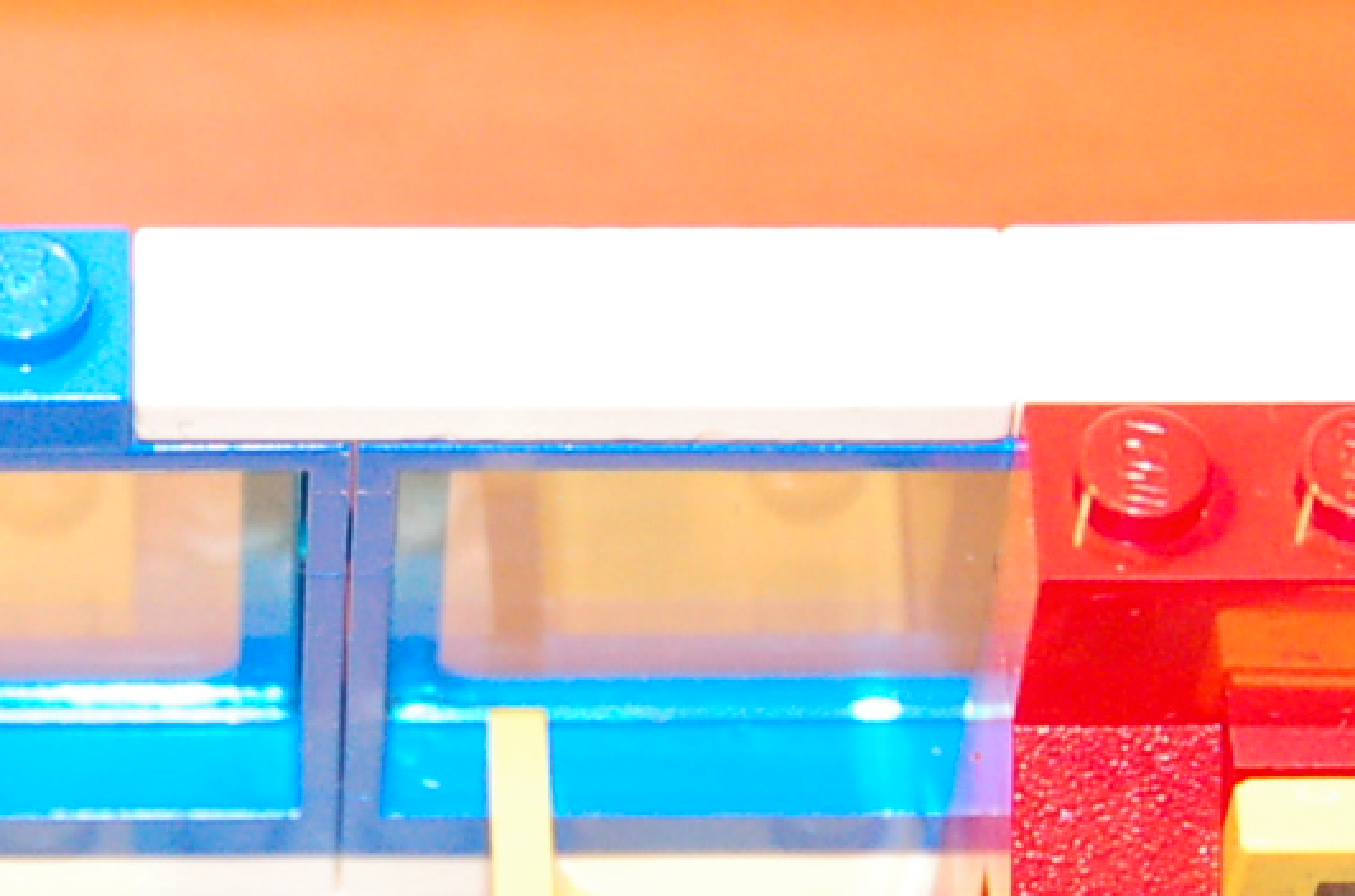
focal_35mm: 191
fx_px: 7172
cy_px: 367
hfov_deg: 10.8
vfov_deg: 7.2
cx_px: 318
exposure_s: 1/80
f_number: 5
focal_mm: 30
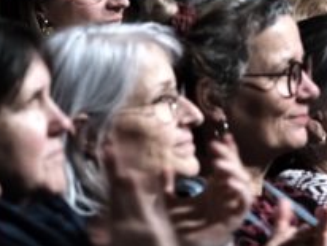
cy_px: 152
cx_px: 188
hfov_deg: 2.6
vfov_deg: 2.0
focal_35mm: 751
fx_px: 7103
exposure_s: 1/25
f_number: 4
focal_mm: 140
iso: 2500
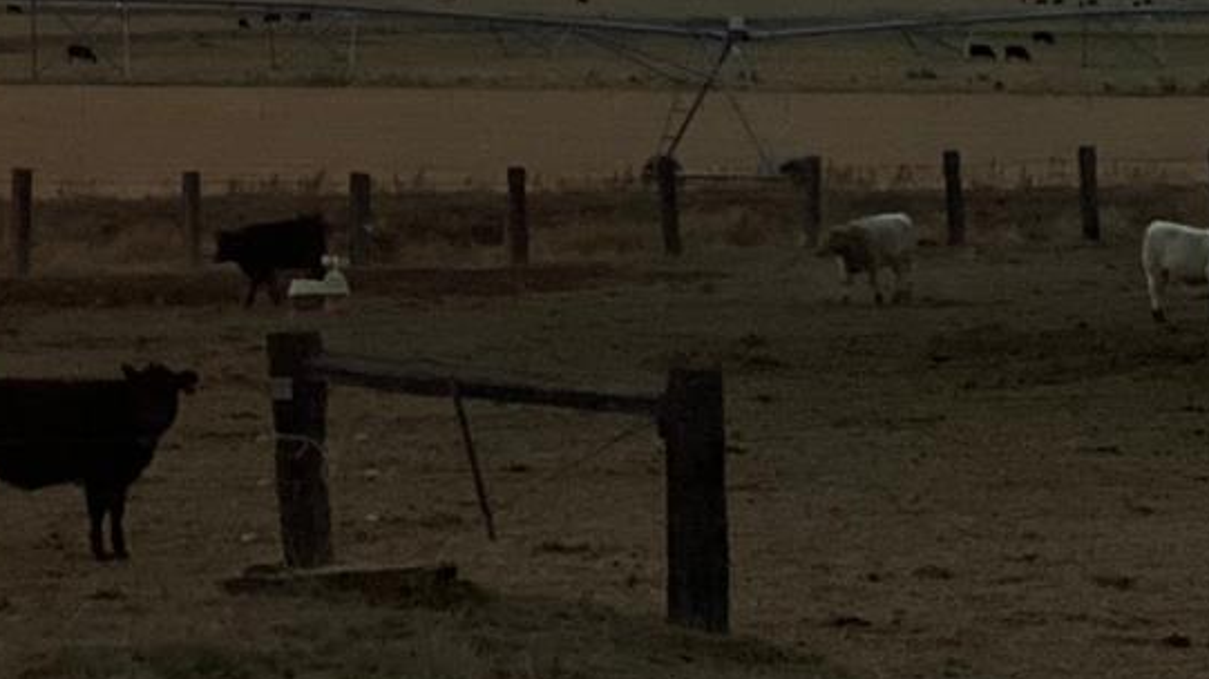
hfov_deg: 13.2
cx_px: -427
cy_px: -500
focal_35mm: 157
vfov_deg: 7.5
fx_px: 5032
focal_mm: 6
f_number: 2
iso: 250
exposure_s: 1/83
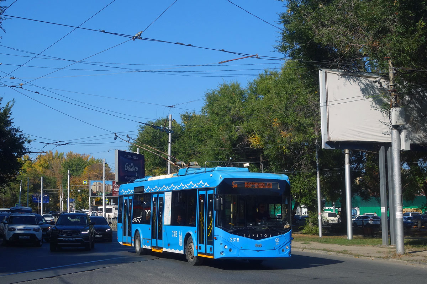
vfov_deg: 31.2
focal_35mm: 43
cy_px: 142
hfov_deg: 45.4
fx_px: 510
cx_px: 214
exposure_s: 1/500
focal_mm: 16.01
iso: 125
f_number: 7.1
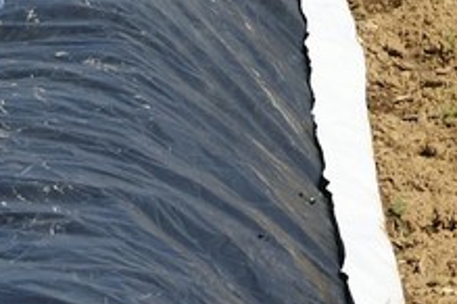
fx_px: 6486
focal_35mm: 511
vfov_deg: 2.6
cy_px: -727
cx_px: 1523
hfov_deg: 3.9
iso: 200
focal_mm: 70
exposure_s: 1/250
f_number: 14
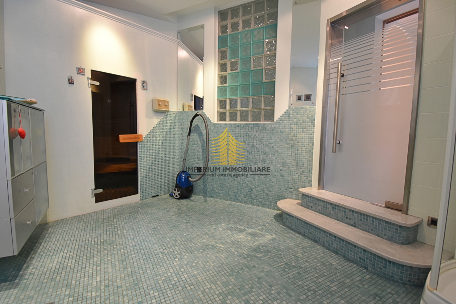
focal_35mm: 15
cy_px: 152
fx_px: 190
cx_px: 228
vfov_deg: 77.3
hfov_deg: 100.4
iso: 900
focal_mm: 10
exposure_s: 1/30
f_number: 4.5
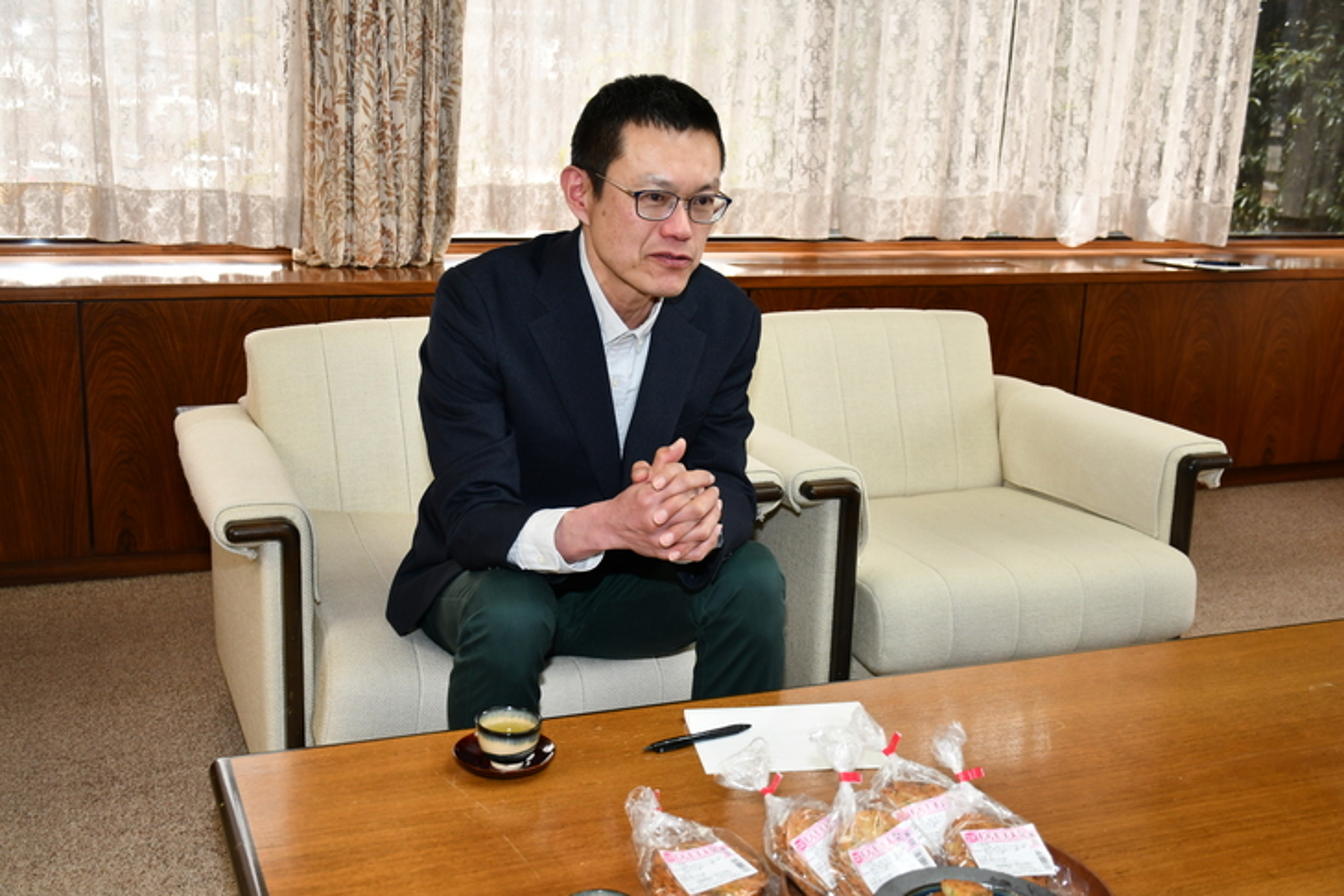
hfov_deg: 49.6
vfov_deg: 34.2
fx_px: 1456
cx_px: 672
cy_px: 448
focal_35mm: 39
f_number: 4
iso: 360
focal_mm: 26
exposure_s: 1/60
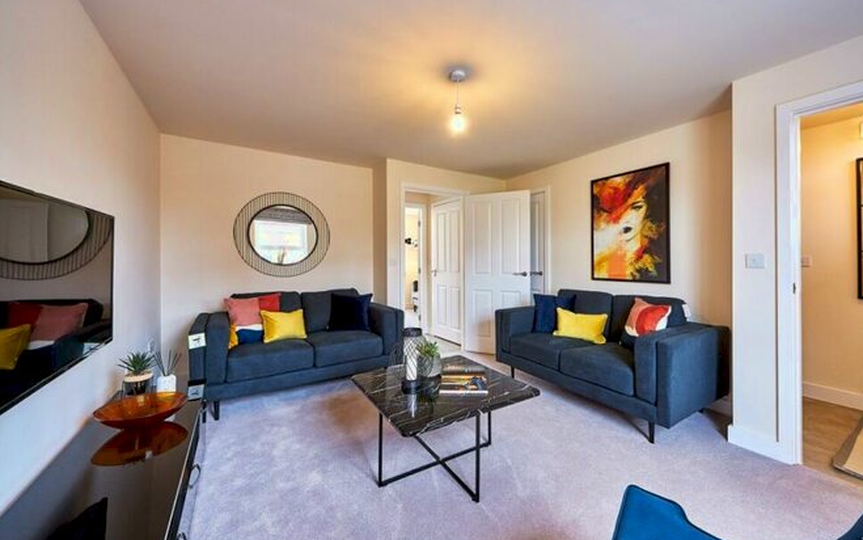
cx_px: 457
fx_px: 306
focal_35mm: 13
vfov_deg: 82.7
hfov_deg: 109.2
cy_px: 252
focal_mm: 8
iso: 200
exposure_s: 1/8
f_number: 7.1
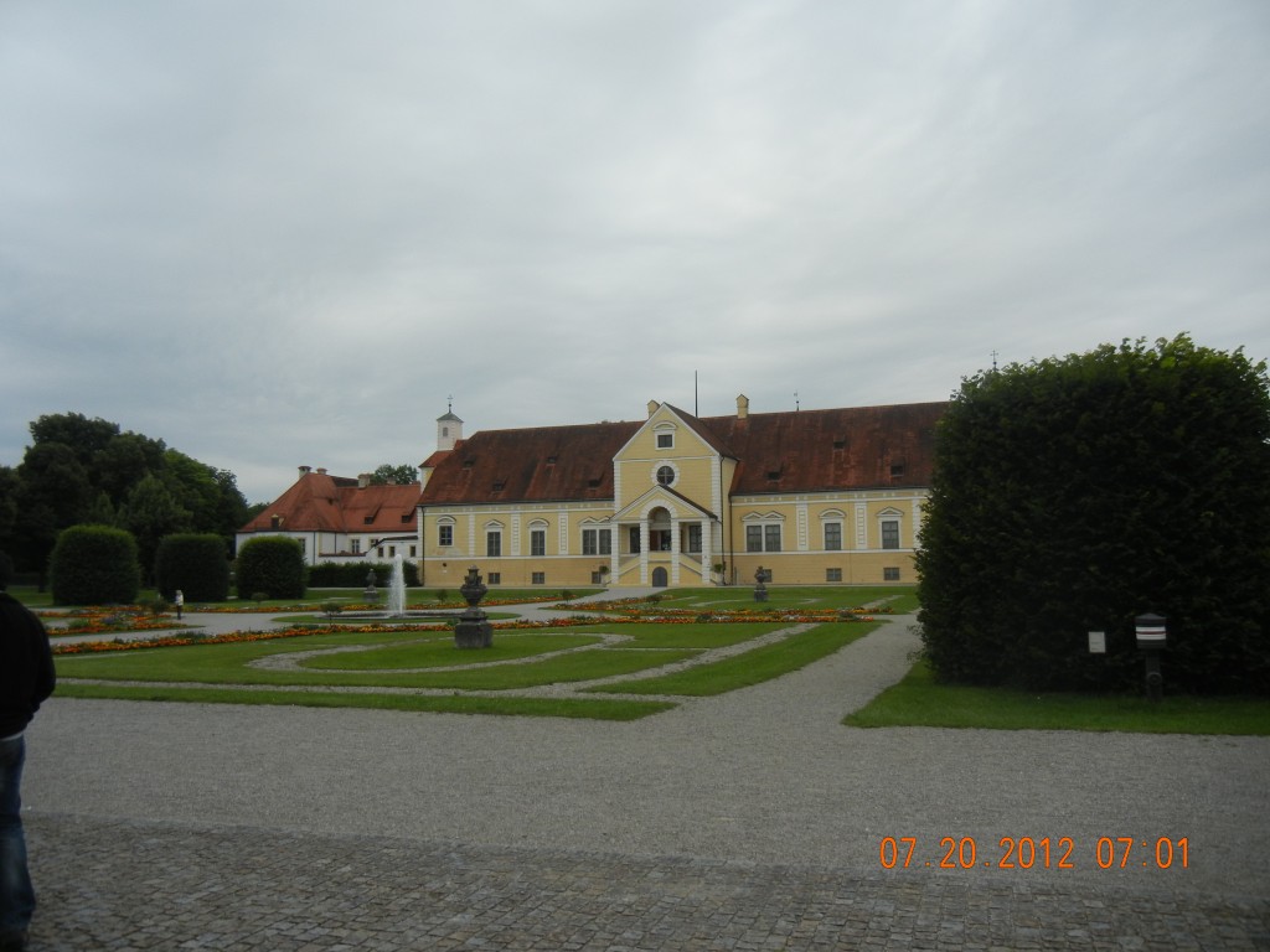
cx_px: 635
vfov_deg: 46.8
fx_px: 1101
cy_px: 476
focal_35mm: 30
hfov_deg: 60.0
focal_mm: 5.4
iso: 160
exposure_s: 1/391
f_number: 7
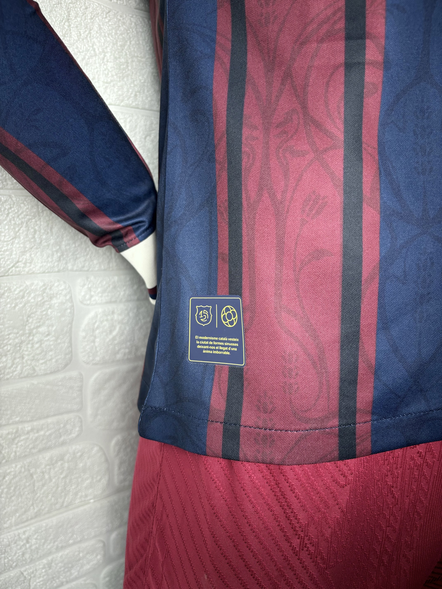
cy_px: 294
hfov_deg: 53.1
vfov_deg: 67.3
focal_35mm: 26
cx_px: 221
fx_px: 443
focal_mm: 5.96
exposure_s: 1/50
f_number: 1.6
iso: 160
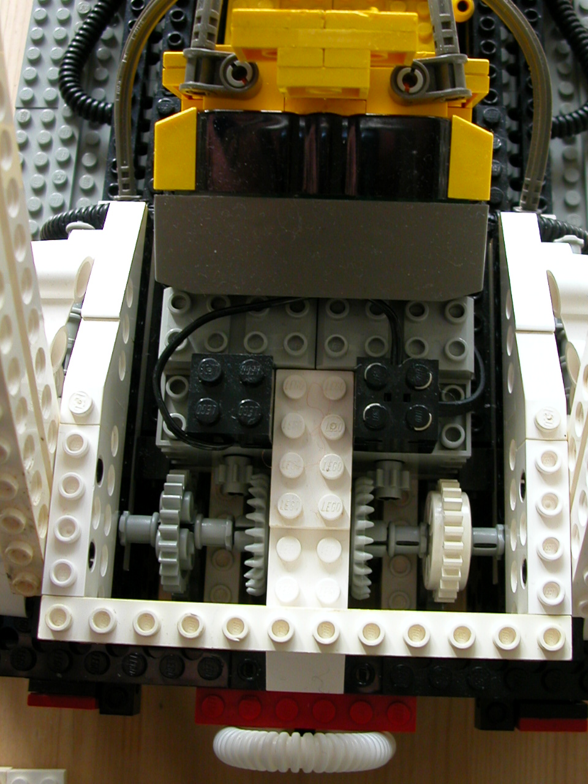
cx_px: 294
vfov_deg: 43.9
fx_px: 974
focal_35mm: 43
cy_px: 392
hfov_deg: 33.6
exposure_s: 1/62.9
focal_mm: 6.6
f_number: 2.9
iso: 100
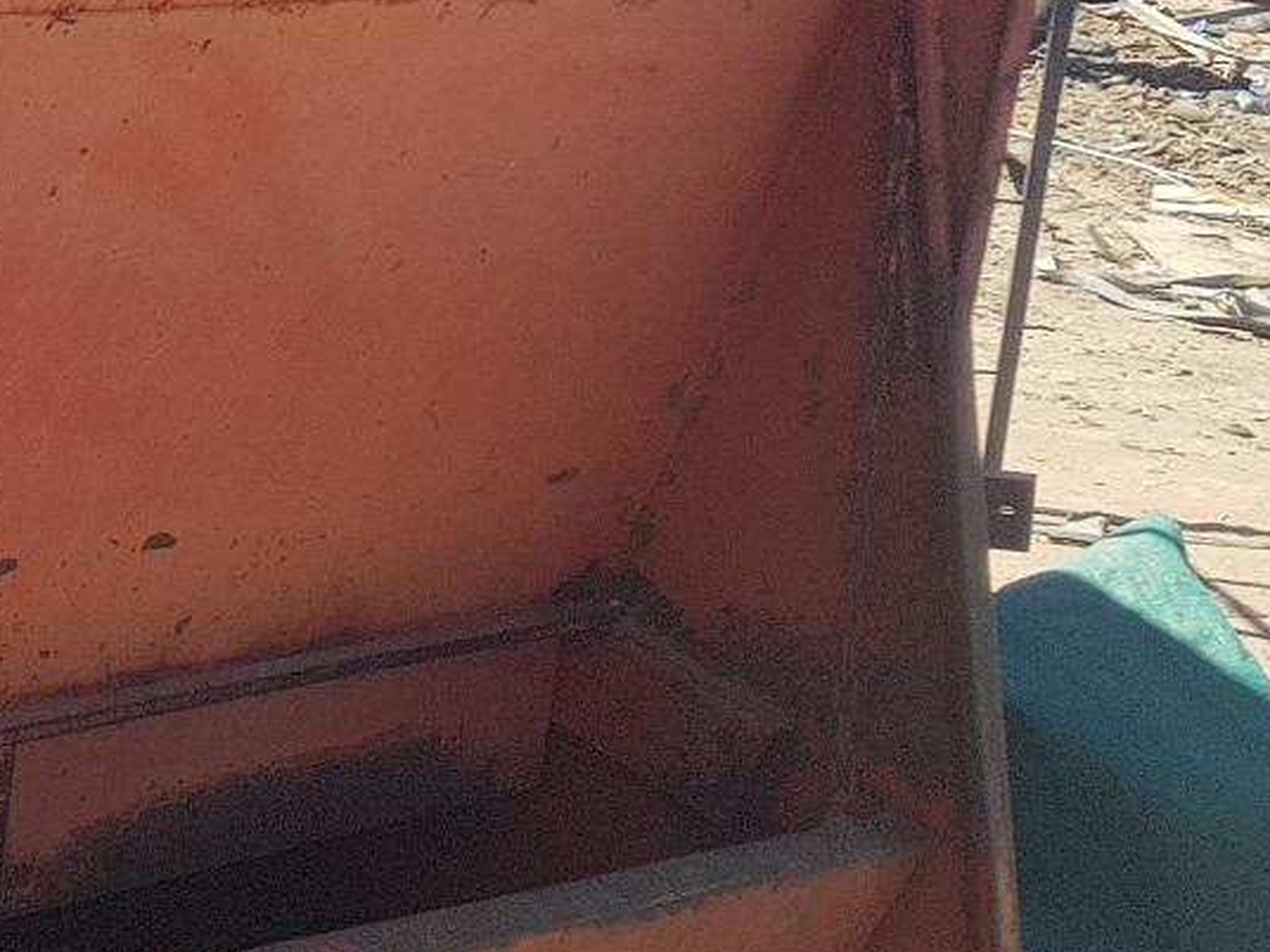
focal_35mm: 97
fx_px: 3559
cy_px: 336
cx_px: -889
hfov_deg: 17.2
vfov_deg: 15.2
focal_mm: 4.2
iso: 40
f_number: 1.7
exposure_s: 1/896
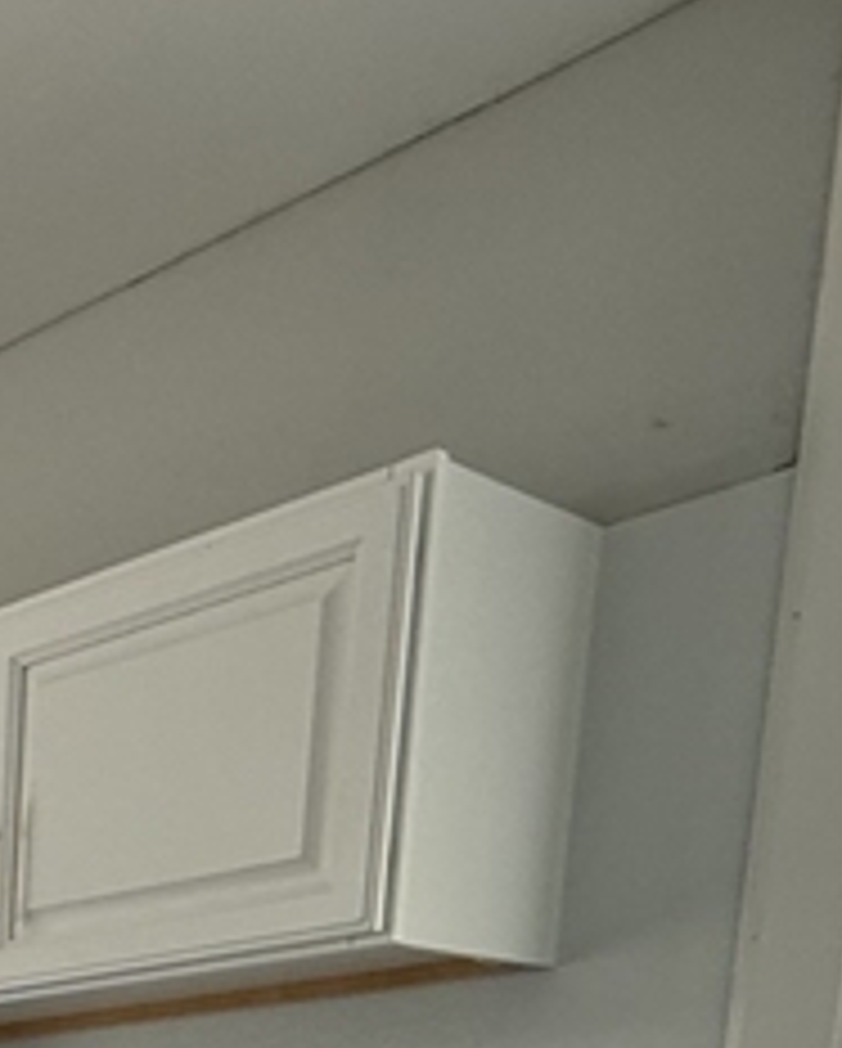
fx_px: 1865
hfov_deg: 20.6
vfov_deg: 23.1
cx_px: -518
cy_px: 1700
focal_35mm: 60
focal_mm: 2.22
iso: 100
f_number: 2.2
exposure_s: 1/120
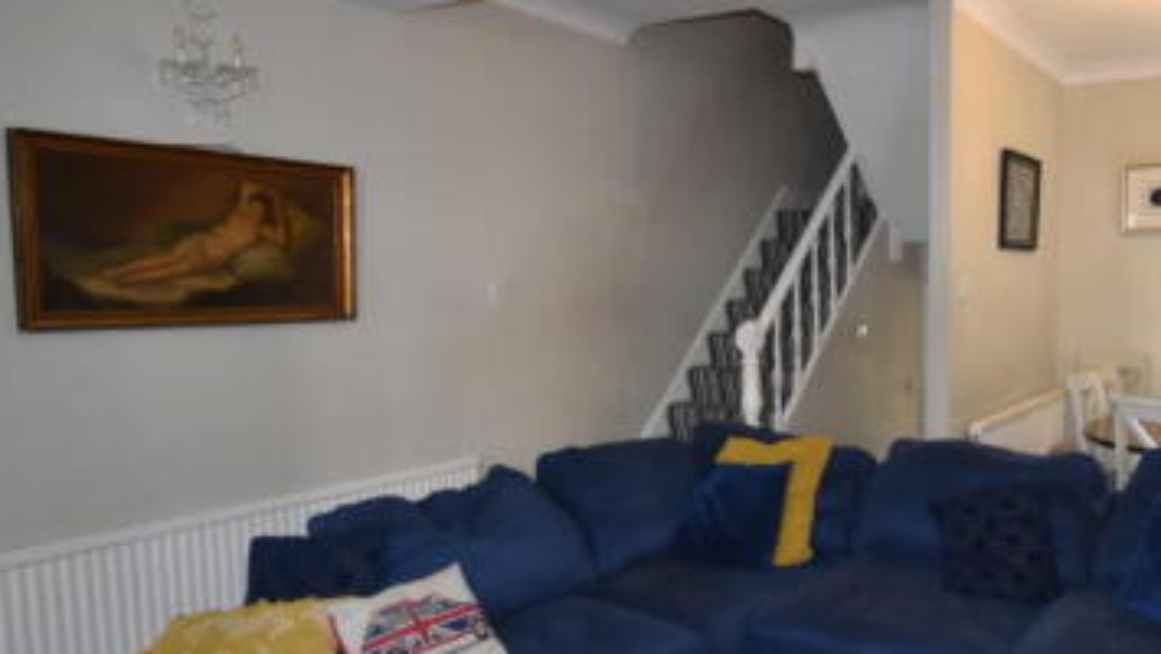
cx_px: 823
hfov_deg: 63.4
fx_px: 893
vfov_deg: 40.1
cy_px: 371
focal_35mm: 29
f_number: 5
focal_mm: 10
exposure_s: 1/100
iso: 800
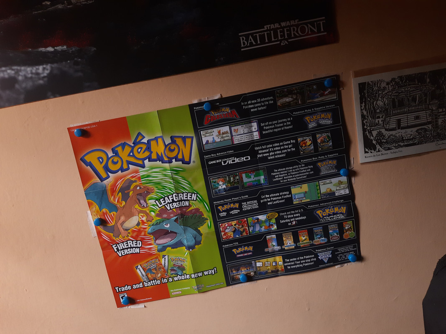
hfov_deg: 71.6
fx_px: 309
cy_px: 167
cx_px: 223
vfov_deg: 56.8
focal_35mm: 24
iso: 200
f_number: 1.8
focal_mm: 5.23
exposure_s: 1/120
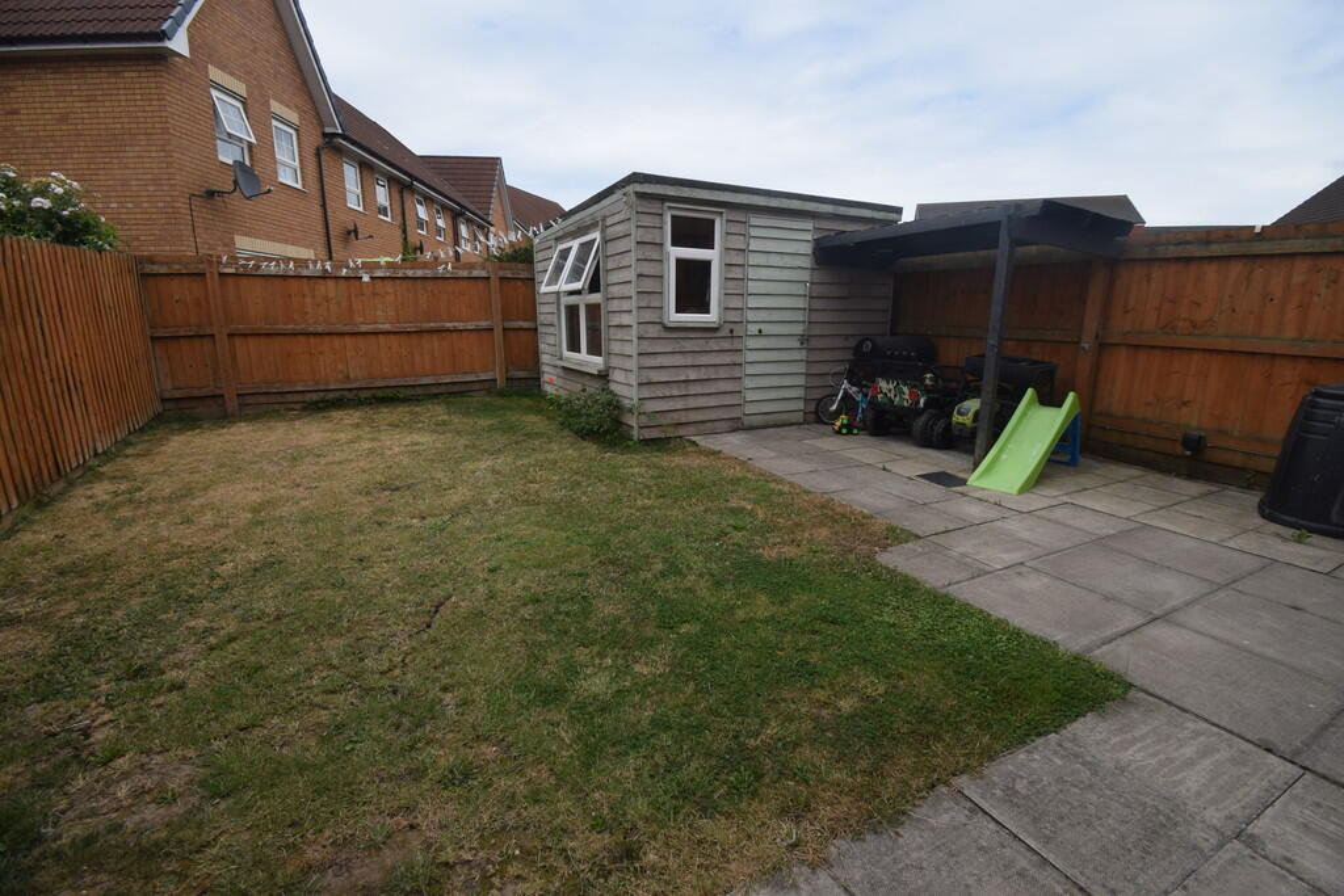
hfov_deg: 100.4
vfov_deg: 77.3
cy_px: 448
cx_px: 672
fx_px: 560
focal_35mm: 15
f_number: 8
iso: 200
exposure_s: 1/320
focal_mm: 10
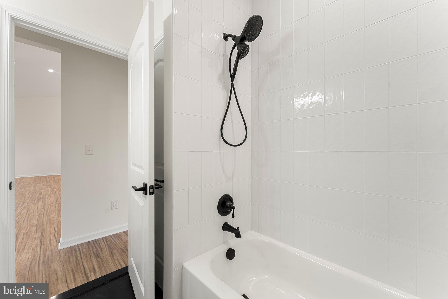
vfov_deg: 81.2
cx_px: 224
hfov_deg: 104.3
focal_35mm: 14
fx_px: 174
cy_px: 150
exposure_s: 1/13
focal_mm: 14
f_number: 8
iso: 500
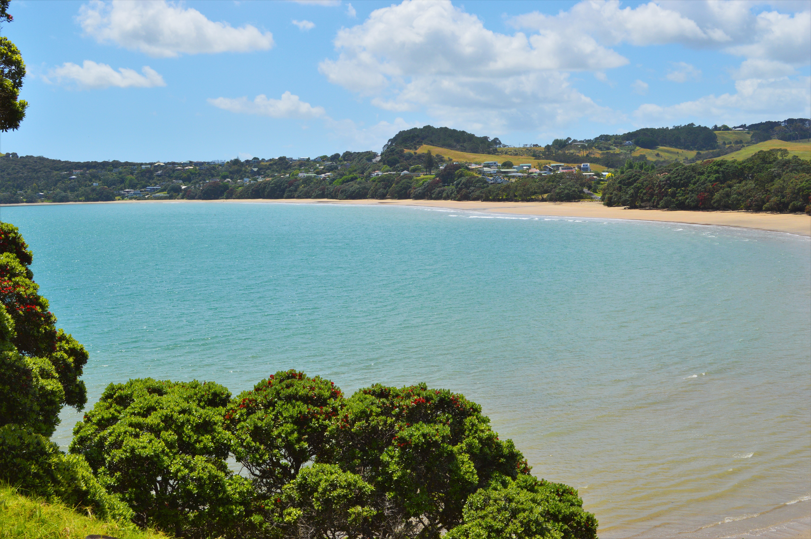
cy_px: 270
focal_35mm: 48
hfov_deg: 41.1
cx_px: 406
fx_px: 1080
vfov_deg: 28.0
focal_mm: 32
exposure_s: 1/500
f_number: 11
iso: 250
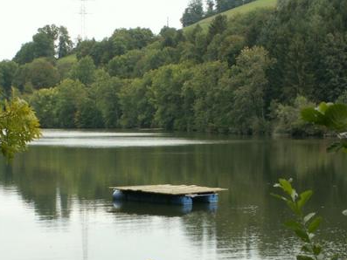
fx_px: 1003
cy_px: 181
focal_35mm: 100
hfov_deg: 19.6
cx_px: 165
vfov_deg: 14.8
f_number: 5
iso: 50
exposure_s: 1/60
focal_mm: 10.36
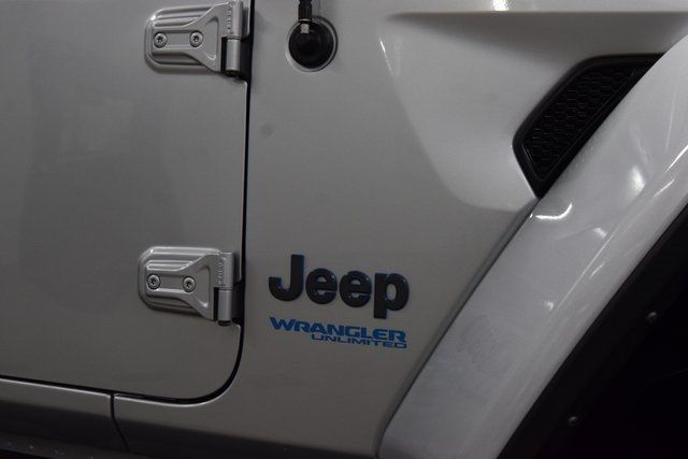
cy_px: 230
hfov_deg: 41.1
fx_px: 917
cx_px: 344
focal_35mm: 48
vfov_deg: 28.1
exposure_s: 1/60
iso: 1250
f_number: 8
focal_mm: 32
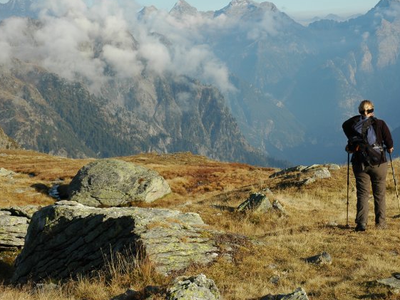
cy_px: 133
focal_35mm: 74
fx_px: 855
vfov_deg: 19.9
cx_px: 237
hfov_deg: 26.3
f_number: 10
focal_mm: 40
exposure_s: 1/250
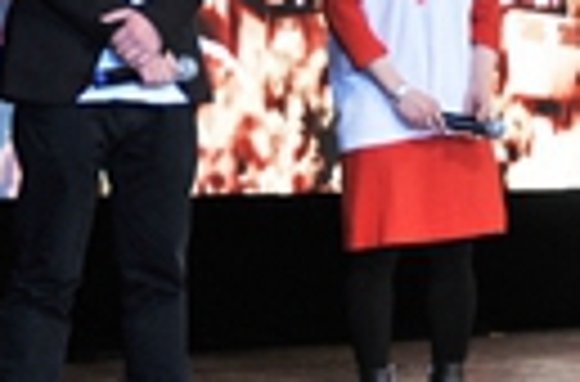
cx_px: 567
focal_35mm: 126
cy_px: 47
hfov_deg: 16.0
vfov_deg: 10.7
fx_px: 2023
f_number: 3.8
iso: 400
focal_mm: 24
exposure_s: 1/60
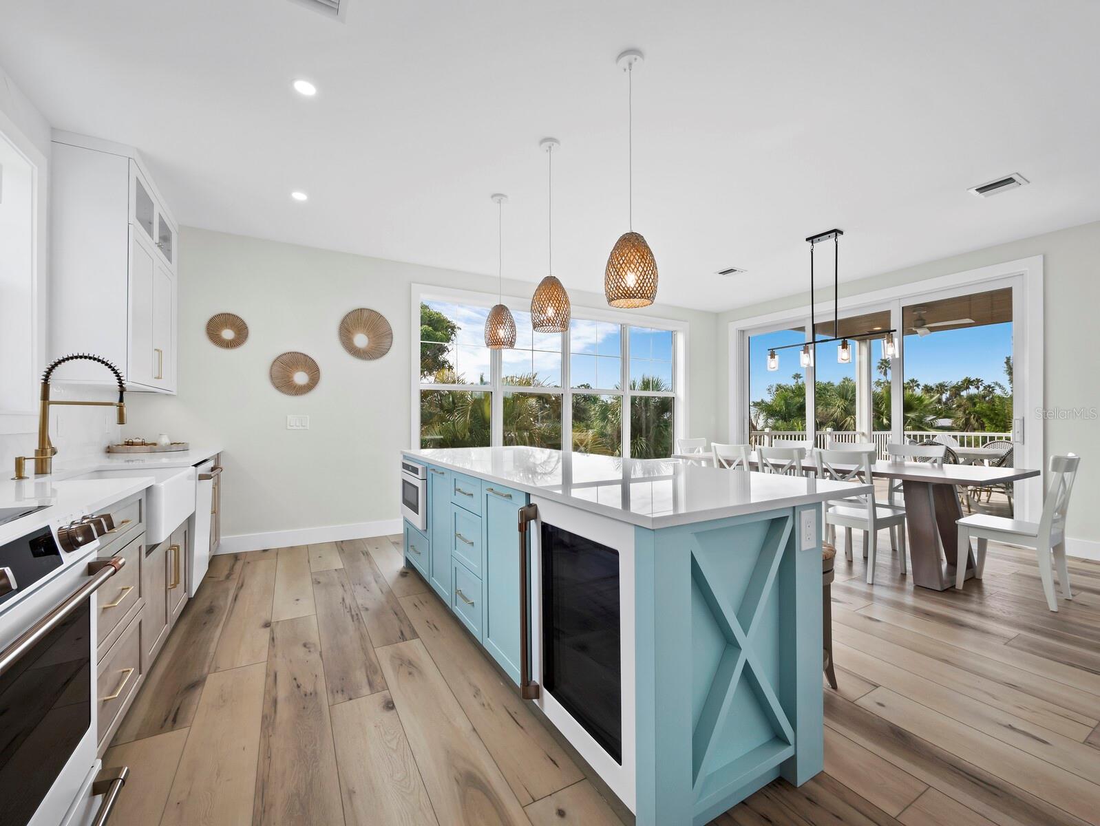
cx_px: 550
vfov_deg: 85.7
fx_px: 445
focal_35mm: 14
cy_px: 413
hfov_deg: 102.0
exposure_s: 1/10
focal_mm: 7
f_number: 11
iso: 200
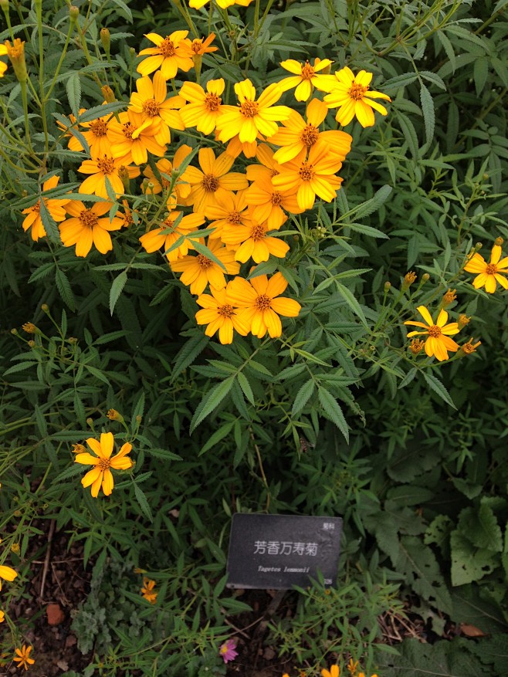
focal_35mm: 33
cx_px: 254
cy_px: 338
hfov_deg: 43.0
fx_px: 646
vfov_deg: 55.3
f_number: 2.4
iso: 50
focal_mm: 4.12
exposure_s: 1/158
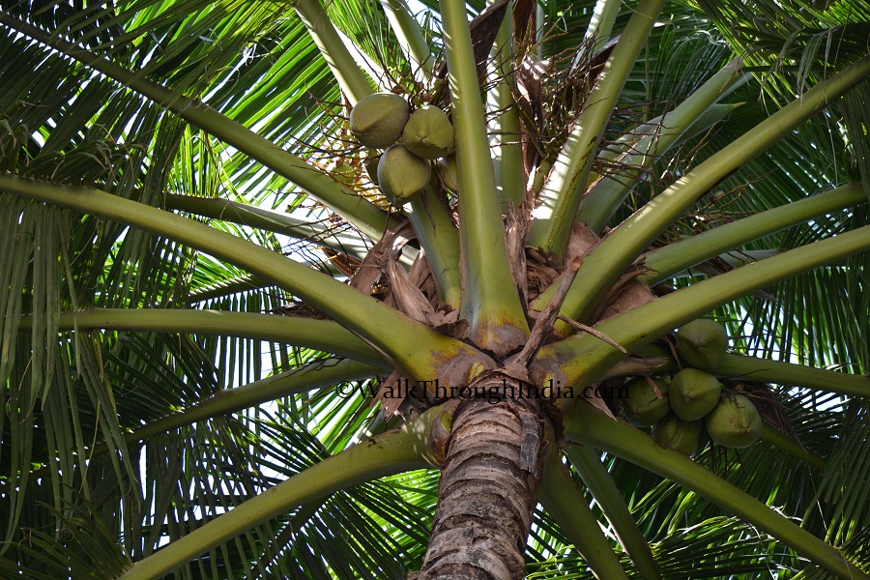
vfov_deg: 11.7
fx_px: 2827
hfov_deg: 17.5
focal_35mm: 117
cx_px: 435
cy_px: 290
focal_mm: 78
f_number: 4.5
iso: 400
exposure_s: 1/320
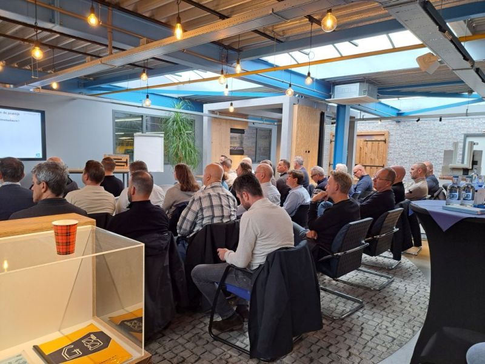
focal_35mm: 24
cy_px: 182
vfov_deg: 56.8
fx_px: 336
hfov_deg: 71.6
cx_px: 242
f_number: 1.8
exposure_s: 1/50
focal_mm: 5.23
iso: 125
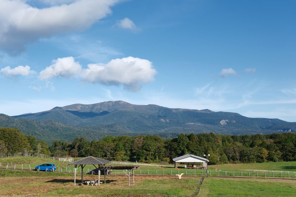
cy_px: 98
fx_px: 378
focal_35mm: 46
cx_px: 148
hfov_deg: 42.8
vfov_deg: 29.2
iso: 125
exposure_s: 1/125
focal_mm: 30.8
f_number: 10
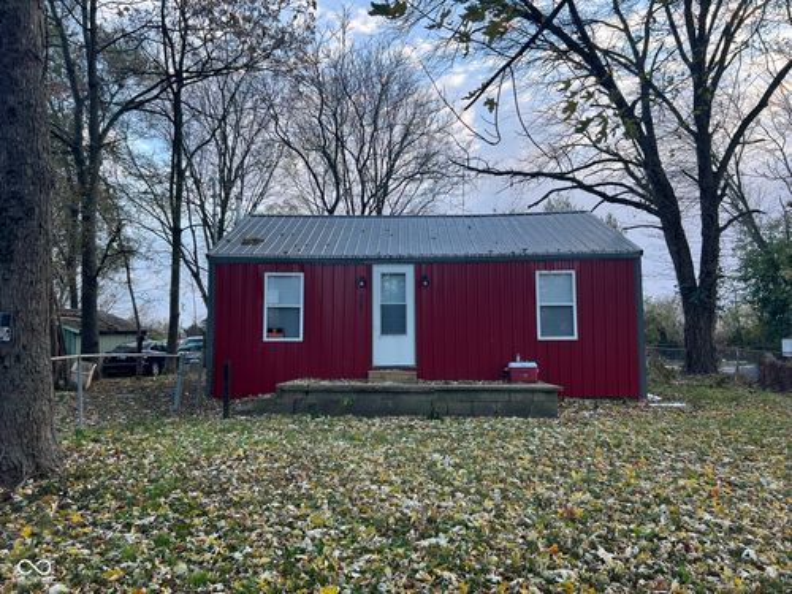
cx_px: 396
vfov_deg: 53.1
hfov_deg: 67.3
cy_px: 297
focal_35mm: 26
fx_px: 595
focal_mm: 5.7
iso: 40
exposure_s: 1/121
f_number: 1.5
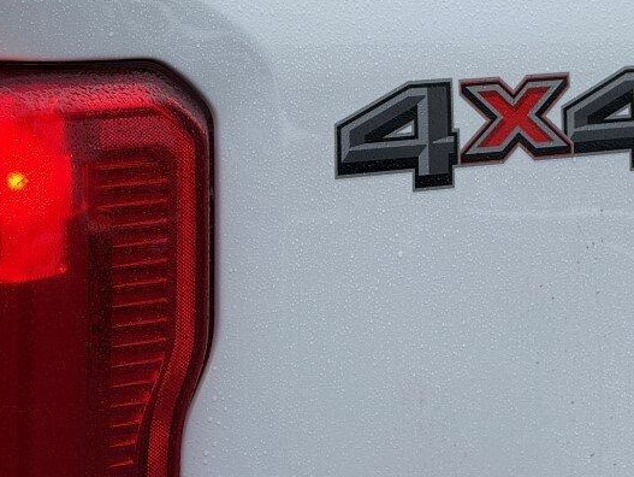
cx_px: 355
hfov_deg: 8.5
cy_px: 187
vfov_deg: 6.4
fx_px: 4270
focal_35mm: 233
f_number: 2.8
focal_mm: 15.66
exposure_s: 1/259
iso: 50
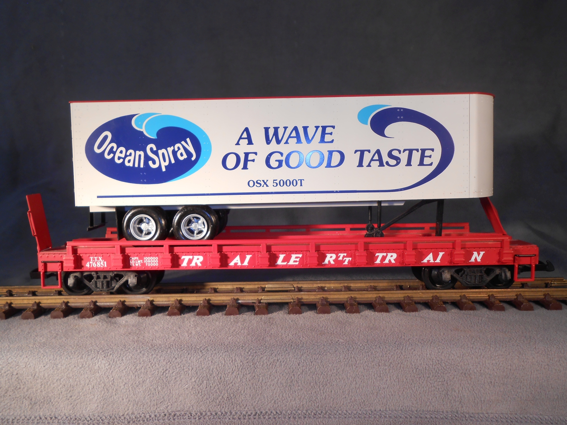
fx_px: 557
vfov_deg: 41.8
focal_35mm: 34
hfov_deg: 54.0
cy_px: 212
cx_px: 284
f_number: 3.9
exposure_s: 1/60
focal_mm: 6
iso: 80
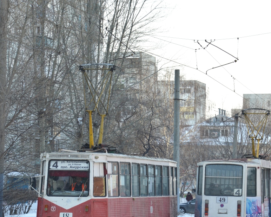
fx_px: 1579
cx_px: 159
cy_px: 135
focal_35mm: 197
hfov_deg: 9.8
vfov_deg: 7.8
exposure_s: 1/250
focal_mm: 90
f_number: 7.1
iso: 100
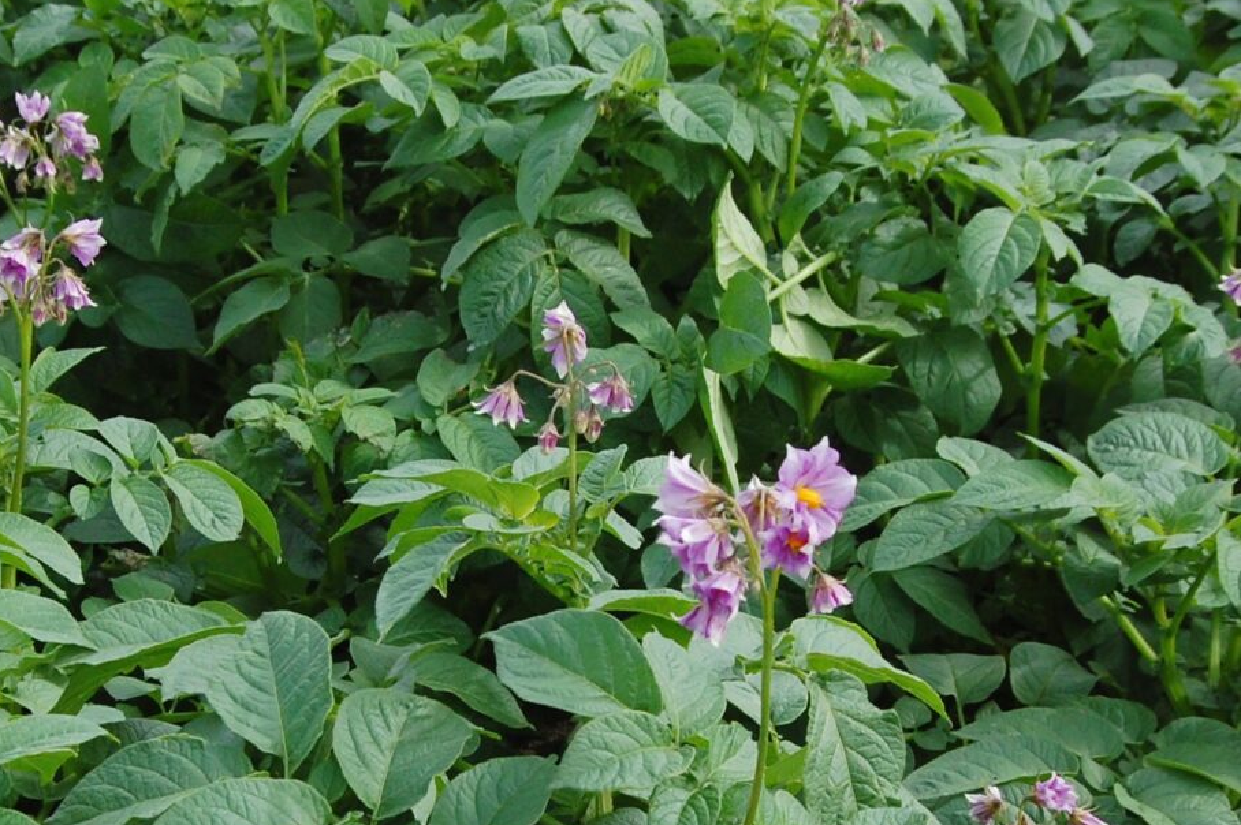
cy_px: 765
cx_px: 497
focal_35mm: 88
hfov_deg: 23.1
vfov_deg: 15.3
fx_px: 3031
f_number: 9
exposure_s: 1/320
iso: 400
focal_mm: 26
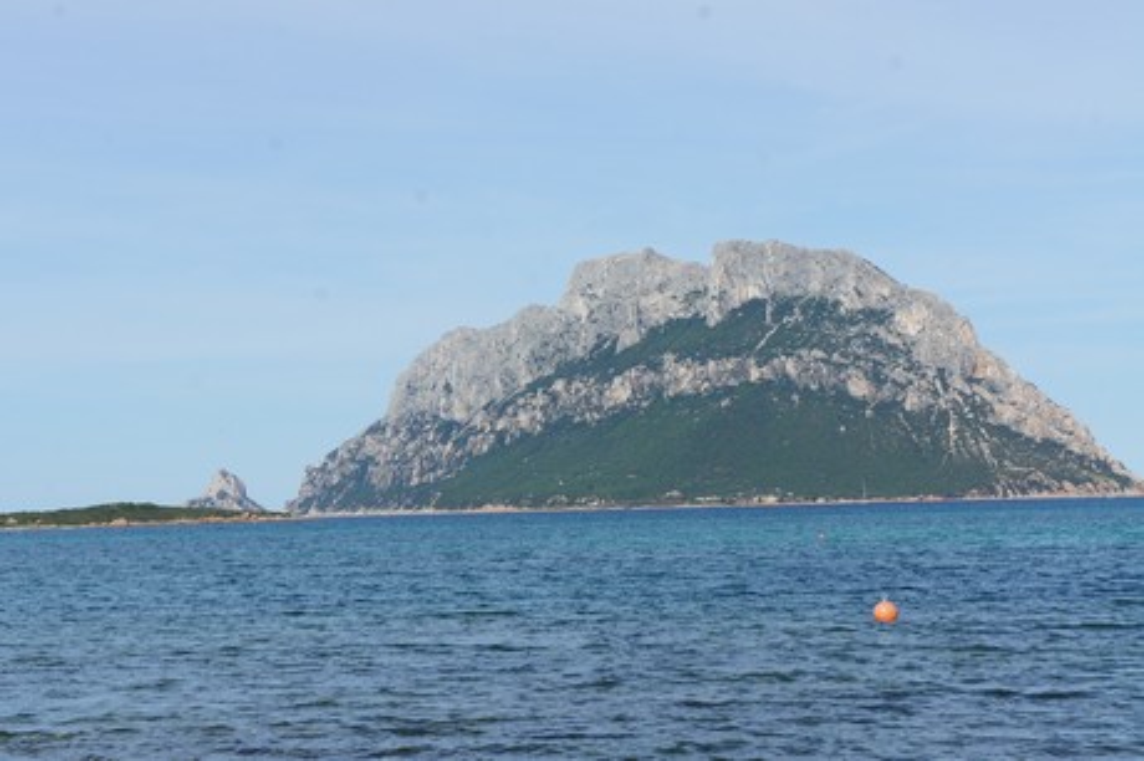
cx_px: 572
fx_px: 2620
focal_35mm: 82
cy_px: 380
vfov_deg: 16.5
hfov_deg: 24.6
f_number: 13
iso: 200
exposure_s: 1/250
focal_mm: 55
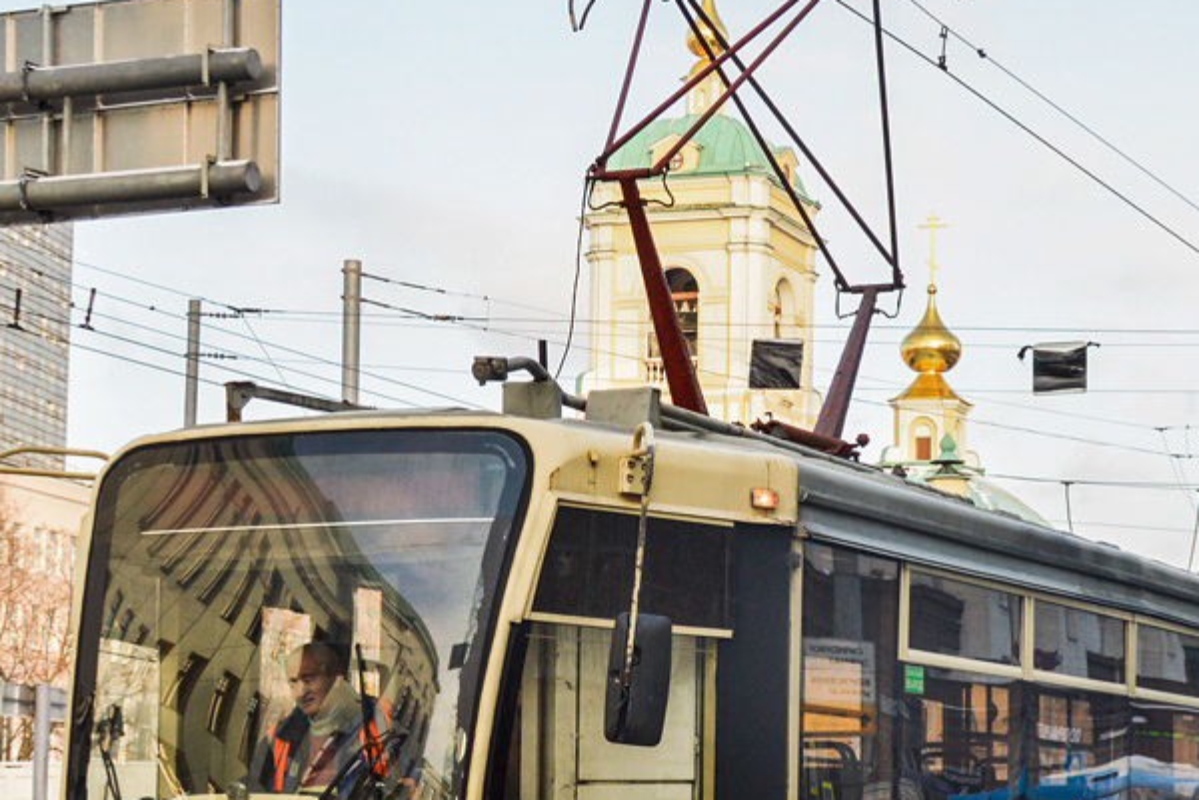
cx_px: 783
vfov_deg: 15.2
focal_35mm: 90
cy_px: 552
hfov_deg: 22.5
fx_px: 2997
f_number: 6.3
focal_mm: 30
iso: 400
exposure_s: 1/500
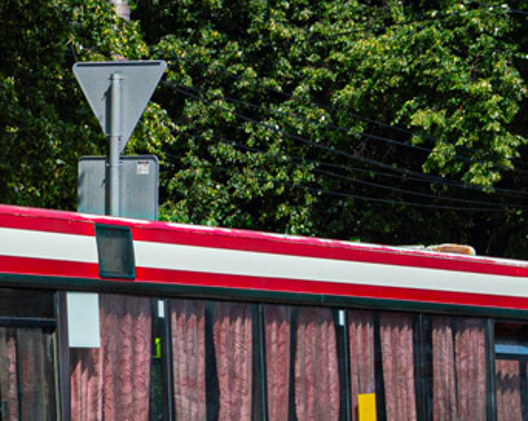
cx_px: -56
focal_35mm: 216
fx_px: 3373
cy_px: 237
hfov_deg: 8.9
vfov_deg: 7.1
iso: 100
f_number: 7.1
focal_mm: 35
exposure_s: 1/1000
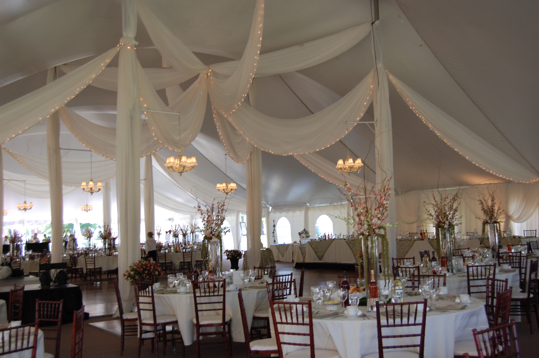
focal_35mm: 45
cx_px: 270
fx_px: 673
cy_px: 179
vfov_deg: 29.8
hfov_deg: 43.6
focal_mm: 30
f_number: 5
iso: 400
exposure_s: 1/100
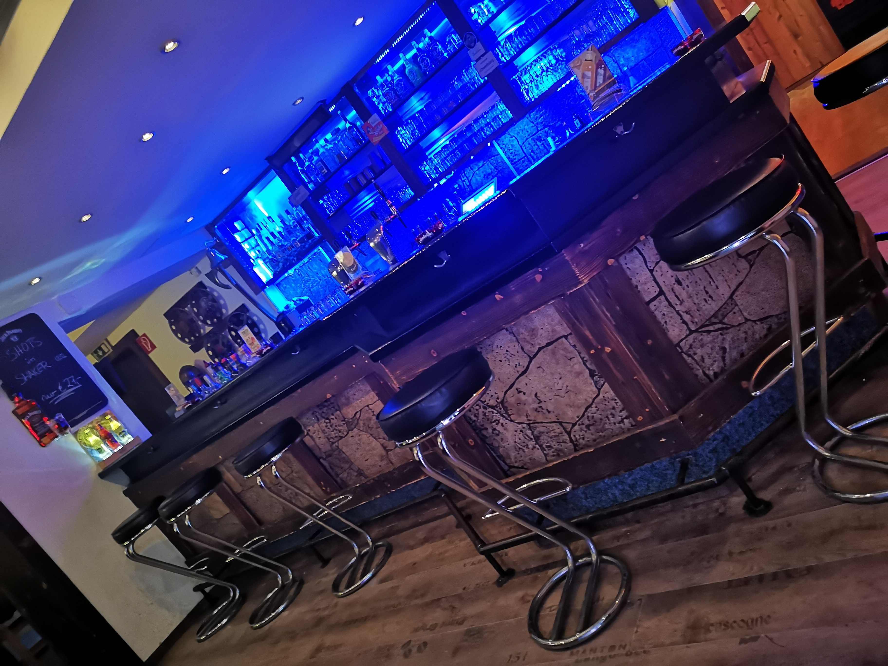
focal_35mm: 27
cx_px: 444
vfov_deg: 51.4
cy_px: 333
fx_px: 693
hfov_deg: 65.3
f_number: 1.8
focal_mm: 3.95
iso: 1250
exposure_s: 4
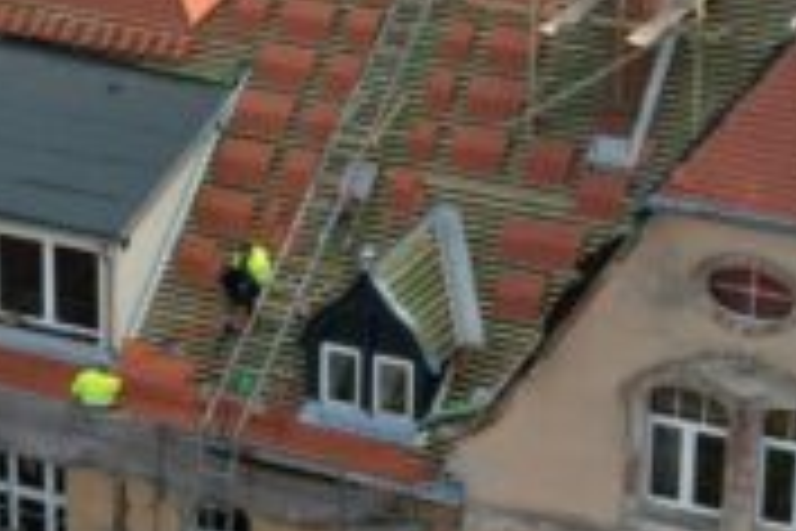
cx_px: 180
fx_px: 2808
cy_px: 137
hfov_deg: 16.0
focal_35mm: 127
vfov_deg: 10.8
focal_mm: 8.38
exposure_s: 1/725
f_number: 2.8
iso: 110
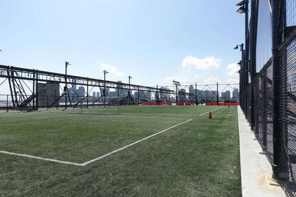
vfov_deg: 53.1
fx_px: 197
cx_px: 148
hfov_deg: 73.8
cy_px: 98
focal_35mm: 24
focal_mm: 8.8
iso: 125
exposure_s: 1/800
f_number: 5.6
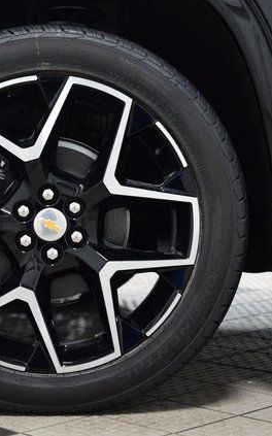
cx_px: 48
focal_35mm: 88
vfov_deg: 23.6
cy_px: 218
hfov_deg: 14.7
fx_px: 1045
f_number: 4
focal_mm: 38
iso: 1600
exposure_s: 1/60
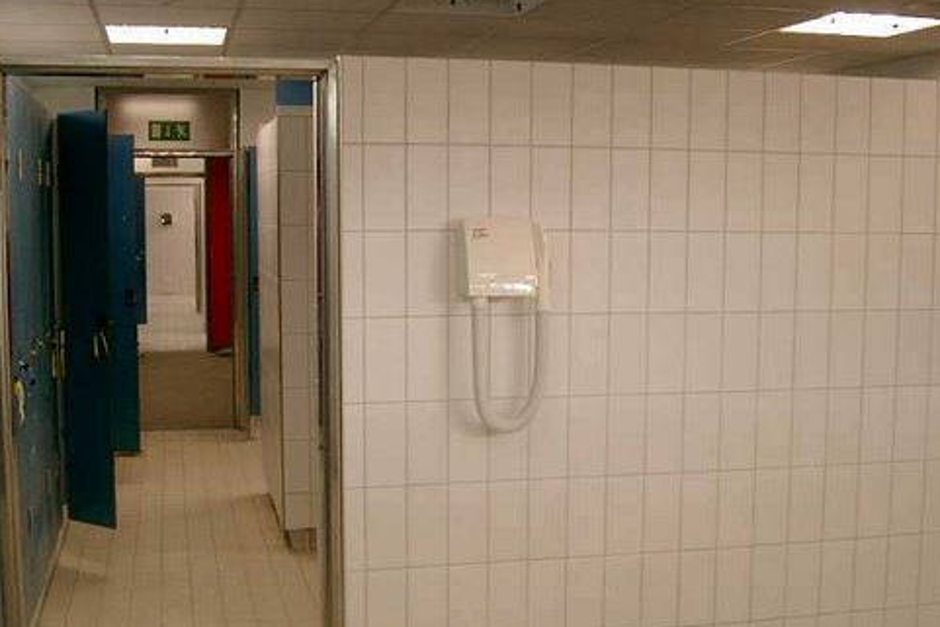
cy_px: 369
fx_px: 1254
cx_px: 473
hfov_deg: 41.1
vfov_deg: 28.0
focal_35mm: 48
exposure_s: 1/125
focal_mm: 7.6
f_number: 2.6
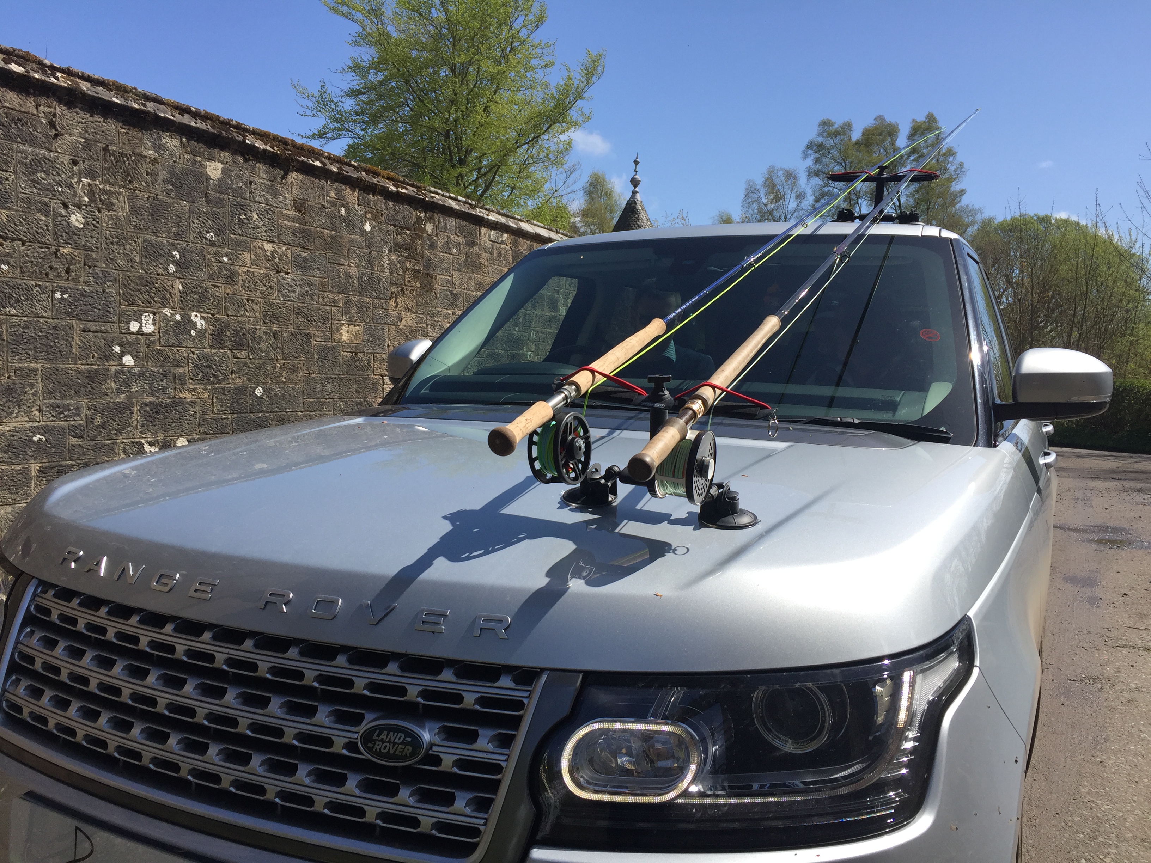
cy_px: 432
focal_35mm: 29
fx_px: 964
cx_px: 576
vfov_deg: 48.2
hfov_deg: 61.7
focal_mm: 4.15
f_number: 2.2
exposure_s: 1/2198
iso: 32
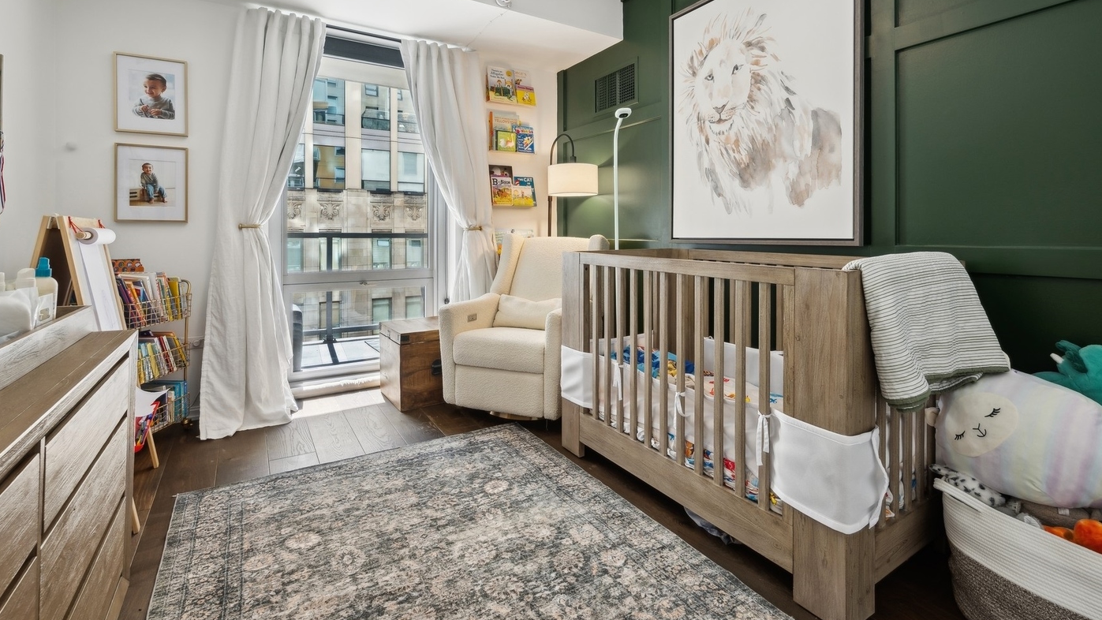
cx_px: 554
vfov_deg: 63.1
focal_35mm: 17
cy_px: 237
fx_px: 497
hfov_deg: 95.9
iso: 200
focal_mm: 14
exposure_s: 1/15
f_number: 9.5
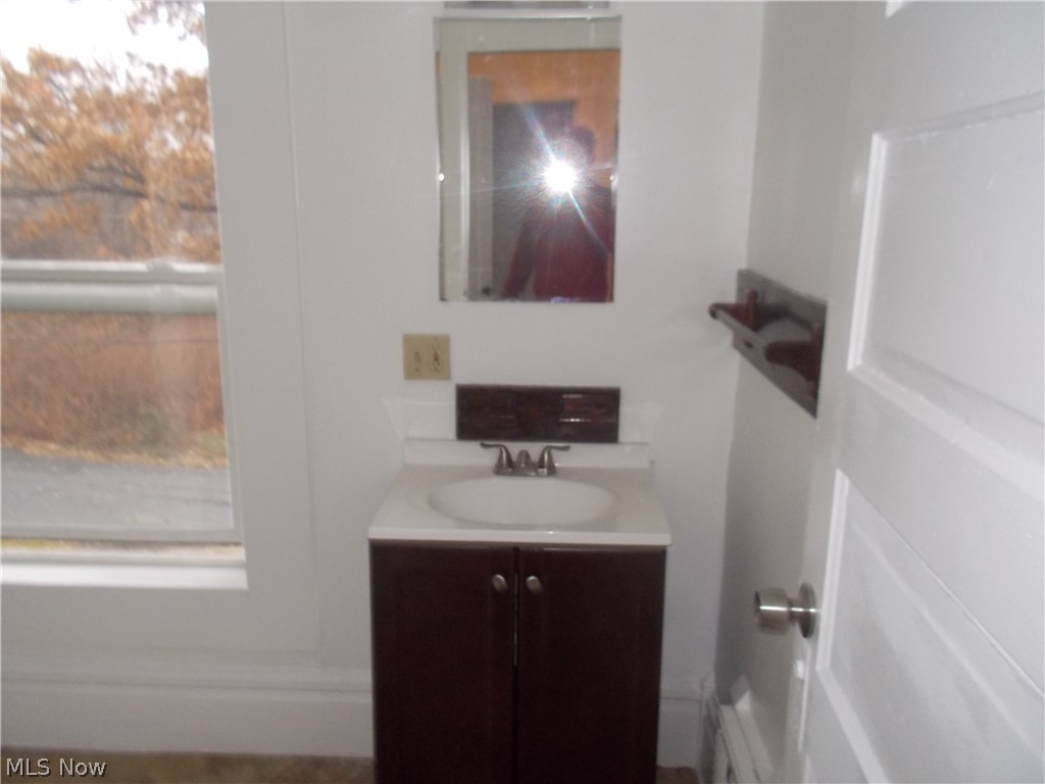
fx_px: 875
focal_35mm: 29
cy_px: 392
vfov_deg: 48.2
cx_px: 522
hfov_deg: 61.7
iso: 200
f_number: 3.3
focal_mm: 4.1
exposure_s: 1/30
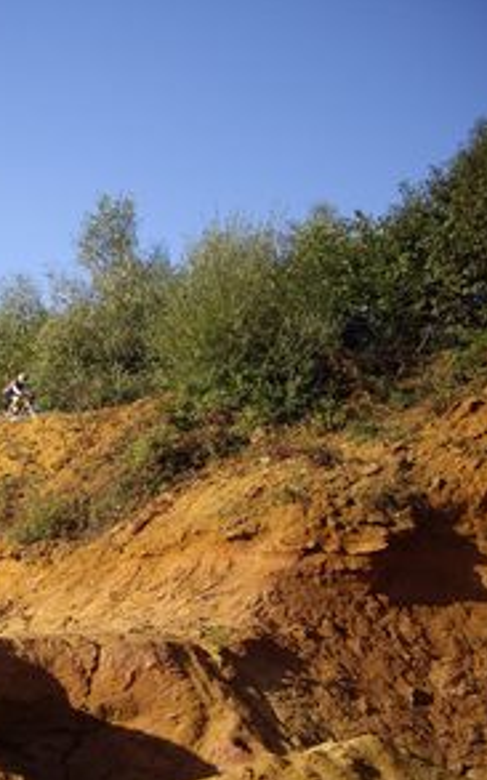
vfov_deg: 36.9
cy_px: 397
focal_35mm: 55
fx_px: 1169
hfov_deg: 22.5
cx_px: -16
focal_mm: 7.9
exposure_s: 1/500
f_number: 2.8
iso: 64
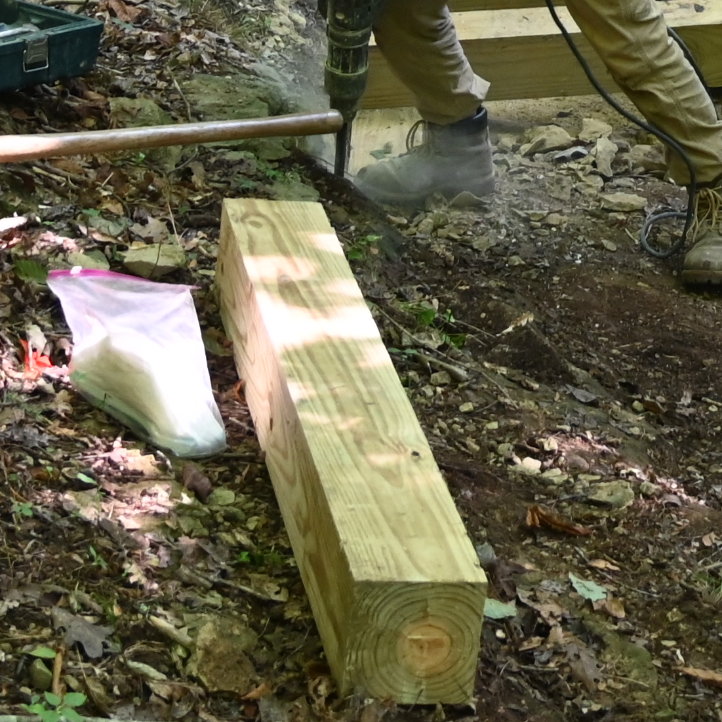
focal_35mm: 112
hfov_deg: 15.4
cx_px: 615
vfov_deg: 14.2
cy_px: -453
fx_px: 2643
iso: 1600
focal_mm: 24
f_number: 4
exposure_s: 1/125
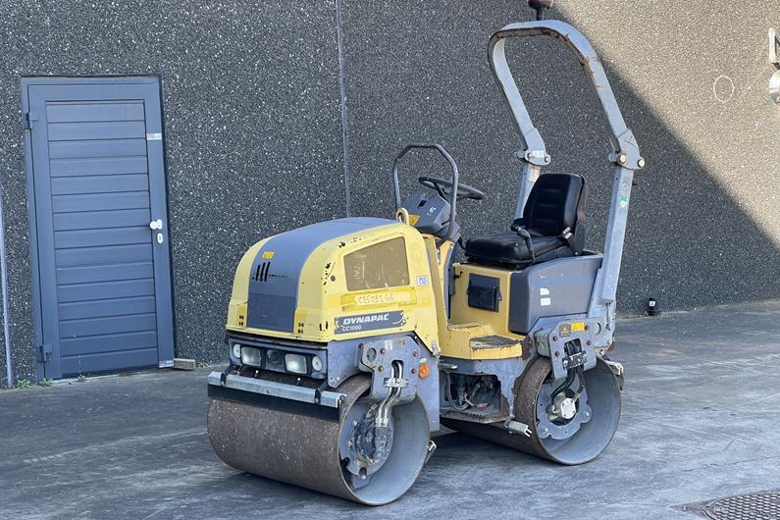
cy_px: 237
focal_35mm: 67
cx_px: 391
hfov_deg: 30.1
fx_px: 1452
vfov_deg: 20.3
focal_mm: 7.5
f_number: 2.2
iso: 20
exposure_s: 1/99
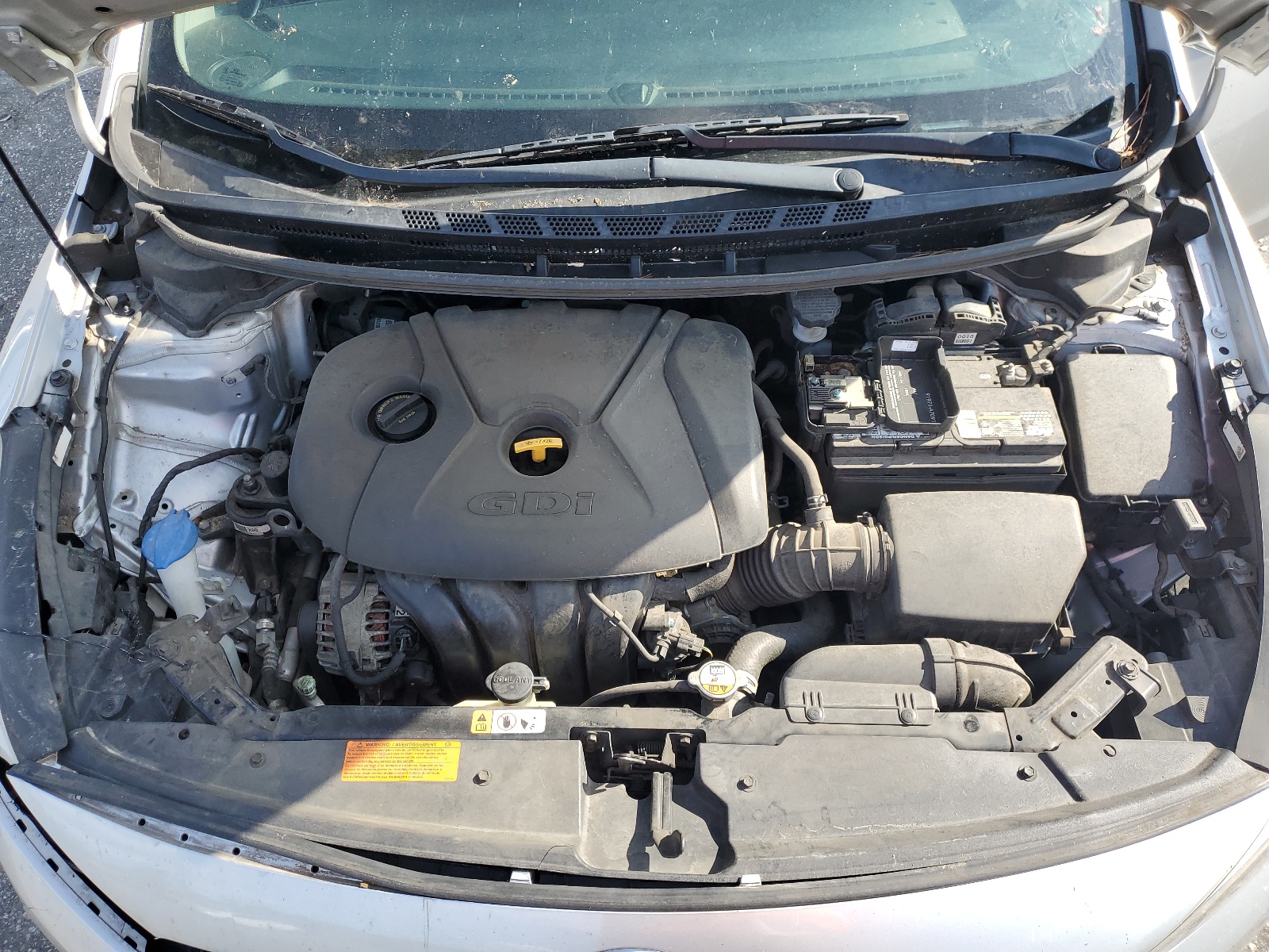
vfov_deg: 53.1
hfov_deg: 67.3
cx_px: 634
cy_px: 476
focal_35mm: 26
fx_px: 953
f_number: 1.5
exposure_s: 1/909
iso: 50
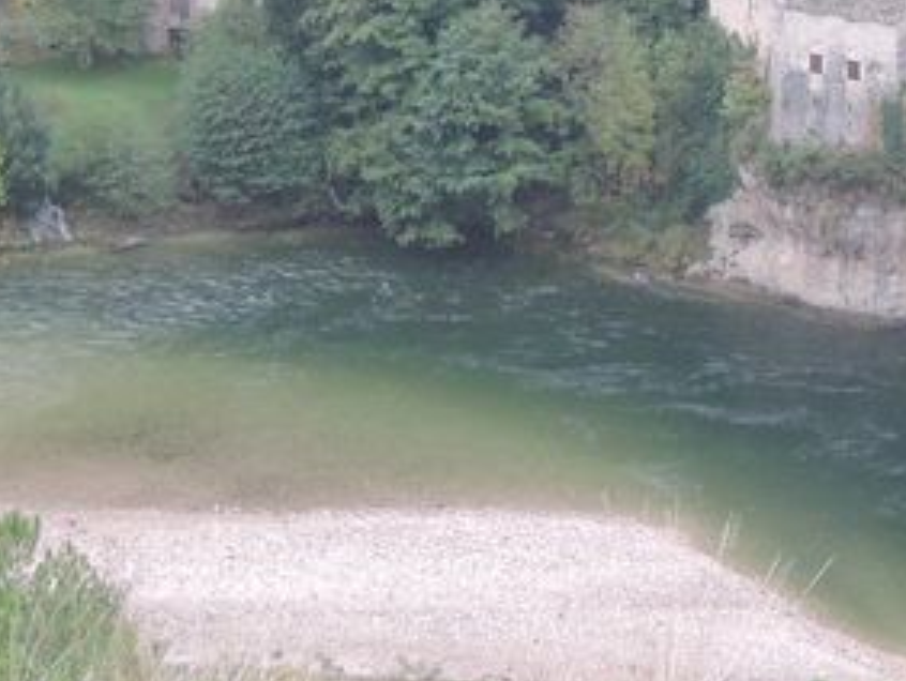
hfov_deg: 11.1
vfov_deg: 8.2
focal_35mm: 177
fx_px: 4637
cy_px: -340
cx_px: 665
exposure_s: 1/60
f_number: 4
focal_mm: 10.7
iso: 400
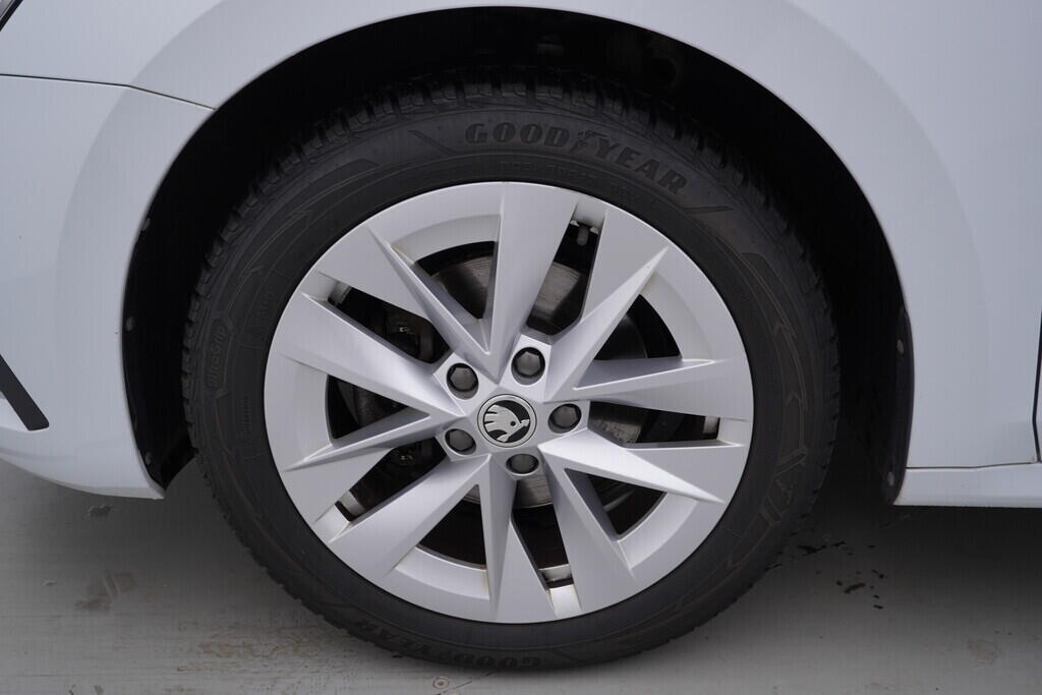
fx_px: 1042
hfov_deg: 53.1
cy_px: 348
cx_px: 521
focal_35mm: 36
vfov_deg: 36.9
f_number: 4
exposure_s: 1/80
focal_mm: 24
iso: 125
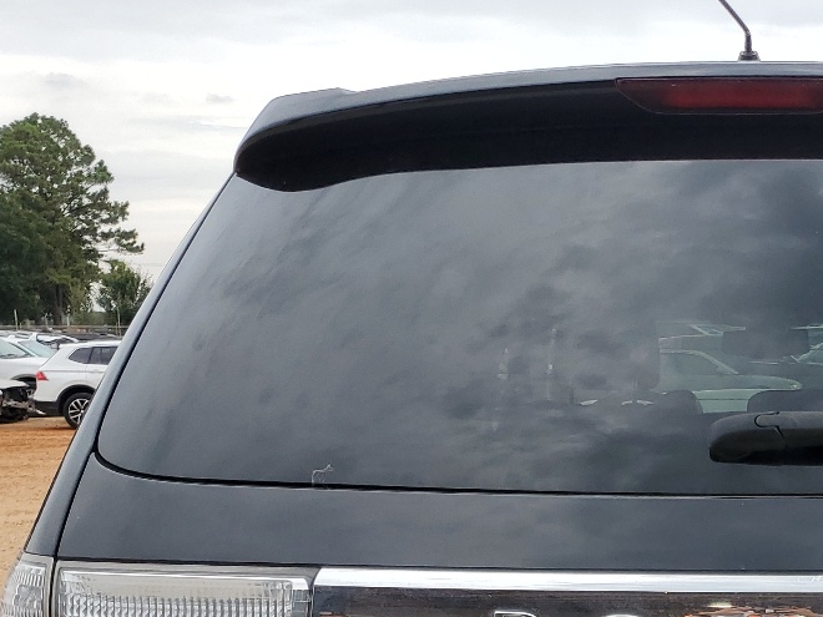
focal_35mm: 63
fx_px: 1498
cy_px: 641
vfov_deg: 22.3
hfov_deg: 29.2
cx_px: 779
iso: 50
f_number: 1.5
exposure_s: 1/1667
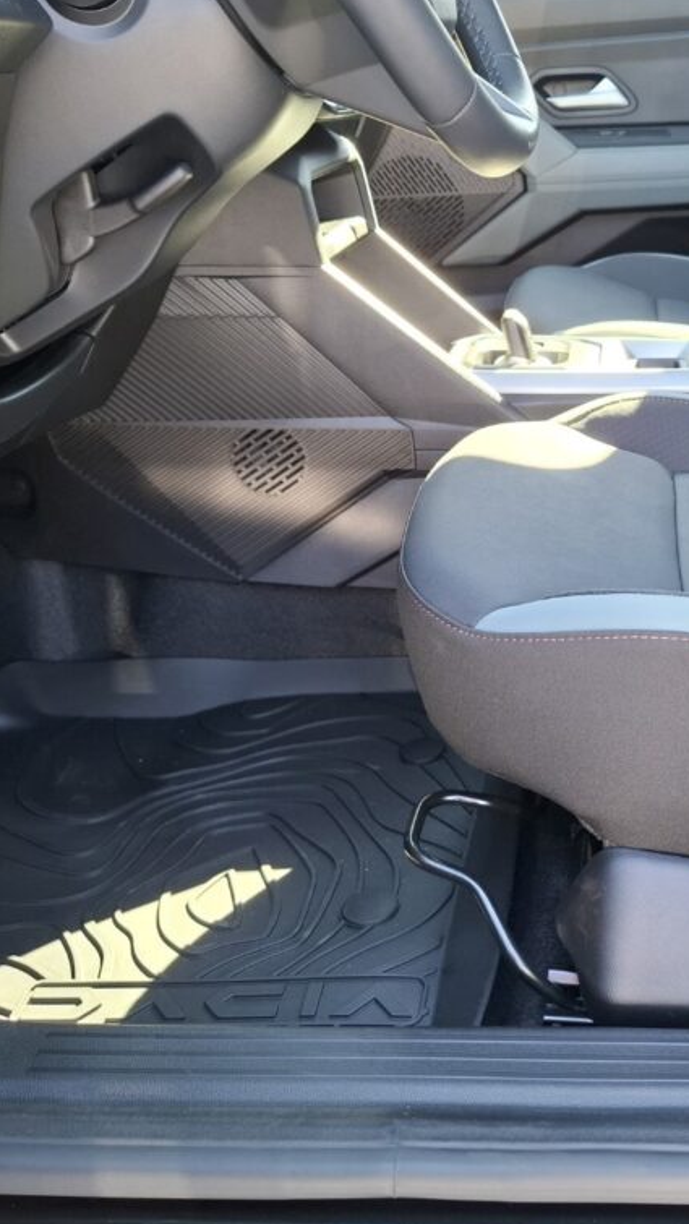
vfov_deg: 58.0
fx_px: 1104
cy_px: 613
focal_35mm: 34
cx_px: 606
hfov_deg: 33.1
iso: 200
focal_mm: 5.54
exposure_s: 1/100
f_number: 1.8
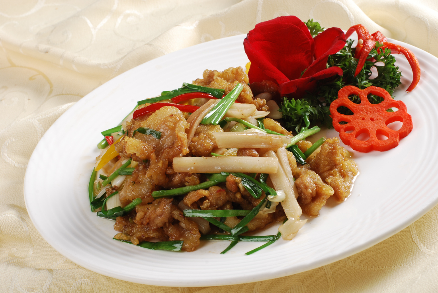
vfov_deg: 18.2
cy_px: 146
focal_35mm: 75
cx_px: 219
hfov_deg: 27.0
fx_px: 913
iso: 100
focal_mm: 50
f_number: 14
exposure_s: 1/125
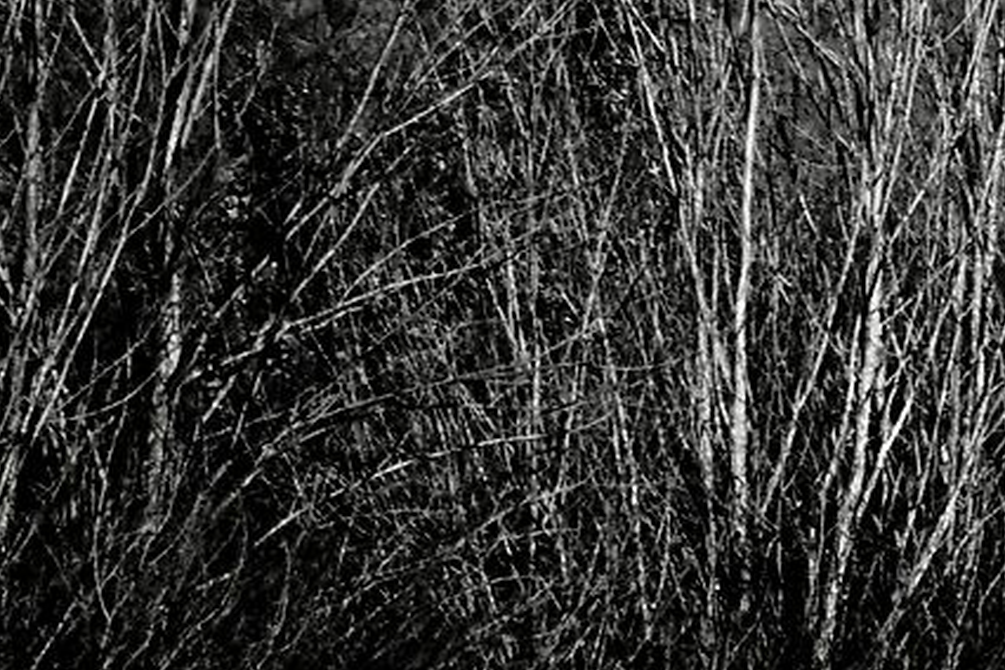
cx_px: 2642
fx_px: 47203
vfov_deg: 0.8
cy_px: -342
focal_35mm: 1691
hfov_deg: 1.2
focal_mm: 300
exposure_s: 1/400
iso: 100
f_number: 7.1
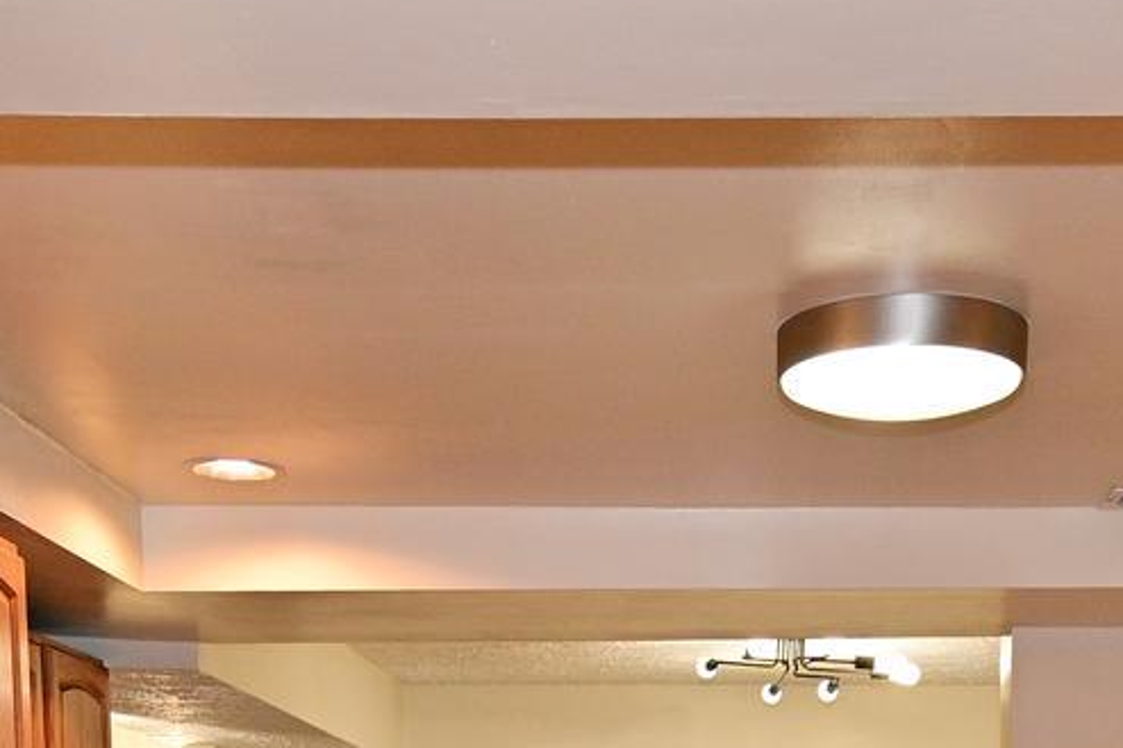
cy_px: 1187
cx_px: 691
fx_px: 1809
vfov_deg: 19.6
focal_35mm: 58
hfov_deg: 34.3
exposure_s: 1/100
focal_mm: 14
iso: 800
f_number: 4
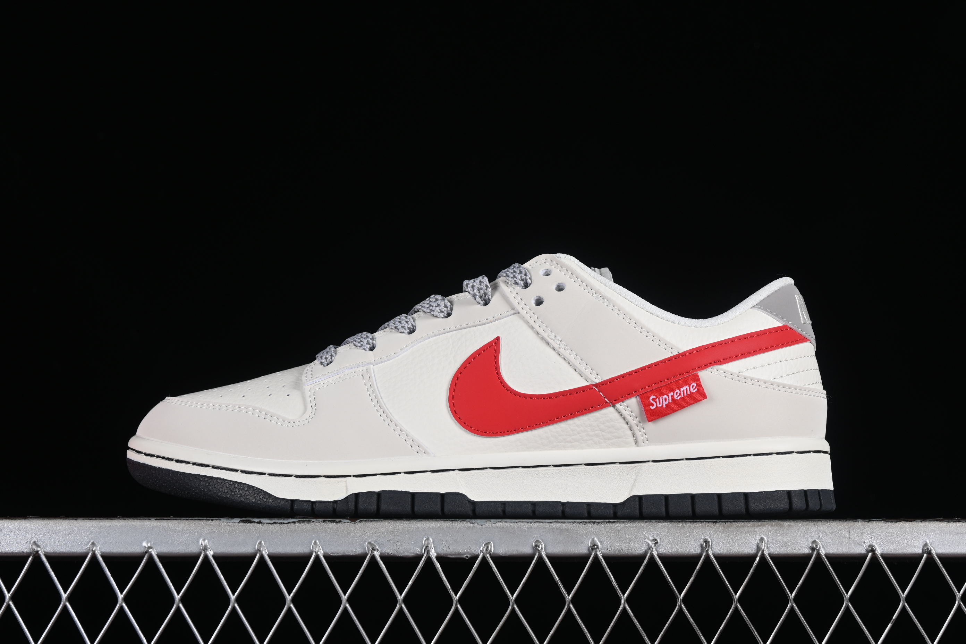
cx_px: 483
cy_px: 322
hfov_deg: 27.0
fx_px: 2012
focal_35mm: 75
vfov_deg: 18.2
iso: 160
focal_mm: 50
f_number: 8
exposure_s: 1/80
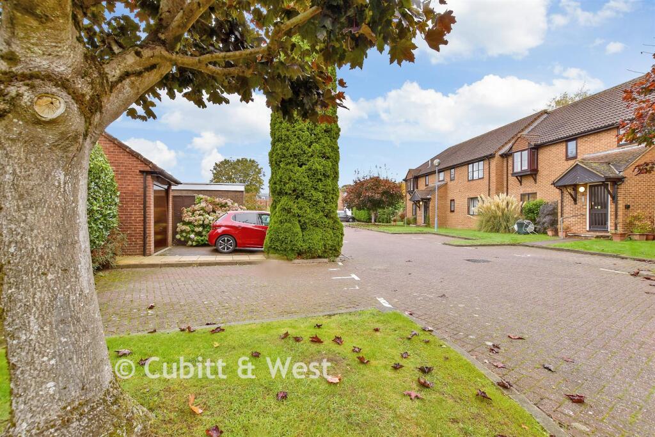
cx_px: 328
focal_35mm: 15
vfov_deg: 77.3
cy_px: 218
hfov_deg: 100.4
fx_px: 273
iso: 160
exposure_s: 1/20
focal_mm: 10
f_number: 8
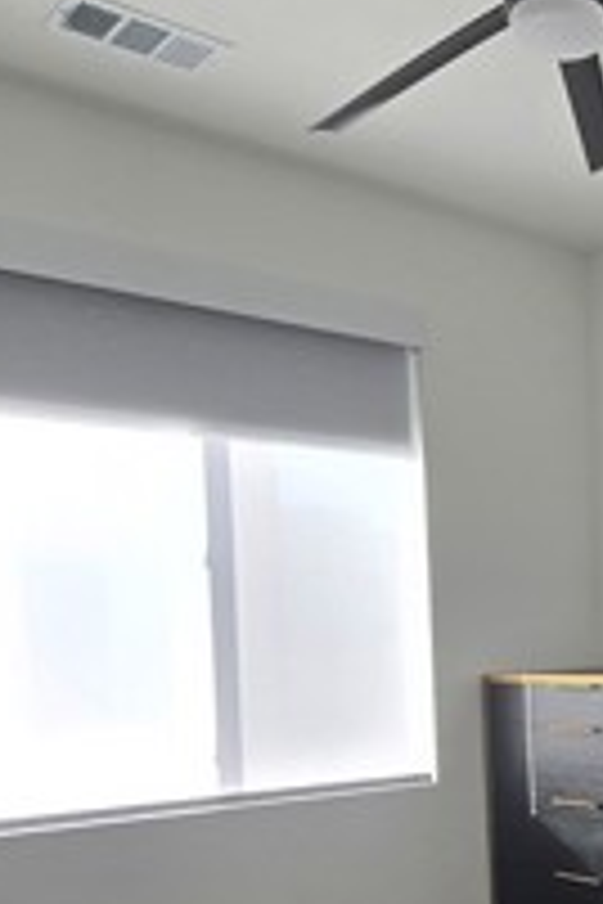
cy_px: 720
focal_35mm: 43
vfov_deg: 43.4
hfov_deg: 28.4
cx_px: 657
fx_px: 1080
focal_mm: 2.2
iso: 64
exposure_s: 1/120
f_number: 2.2
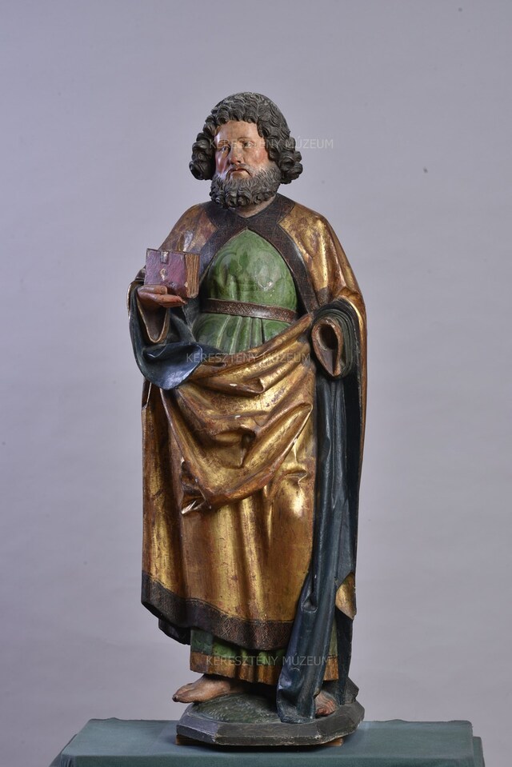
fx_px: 2238
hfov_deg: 13.0
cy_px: 384
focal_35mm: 105
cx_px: 256
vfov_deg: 19.5
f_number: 16
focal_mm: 105
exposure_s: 1/125
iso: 100
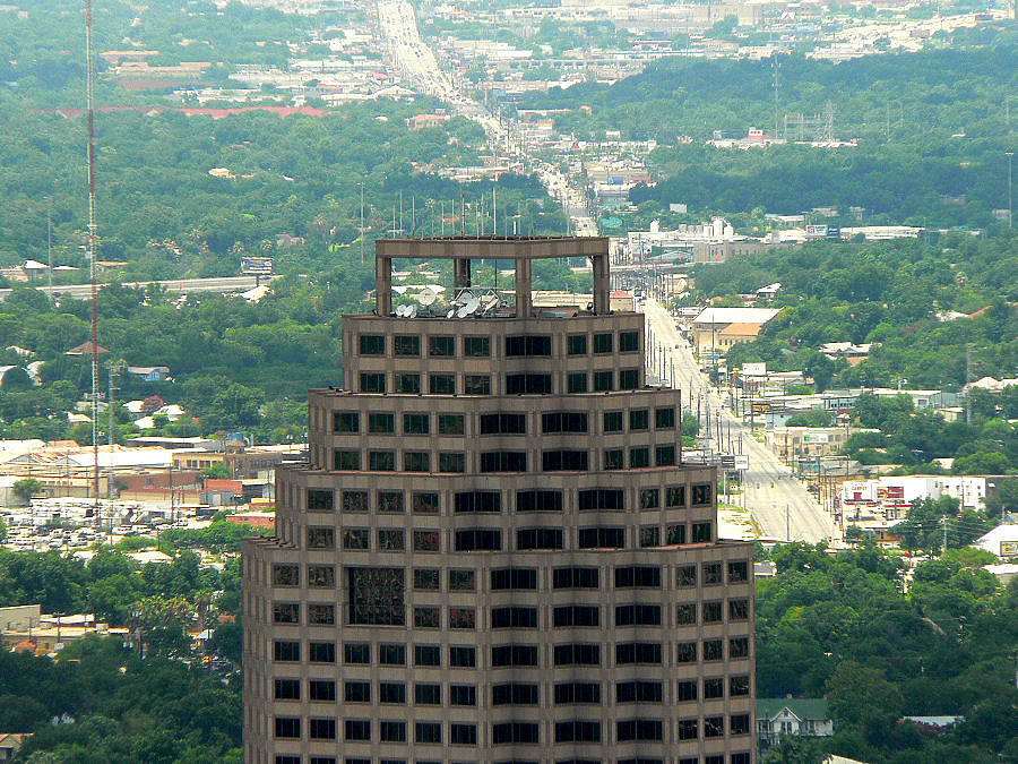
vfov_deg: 3.4
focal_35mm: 432
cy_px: 382
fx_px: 12704
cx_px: 509
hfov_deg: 4.6
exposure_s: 1/80
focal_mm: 72
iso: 80
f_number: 8
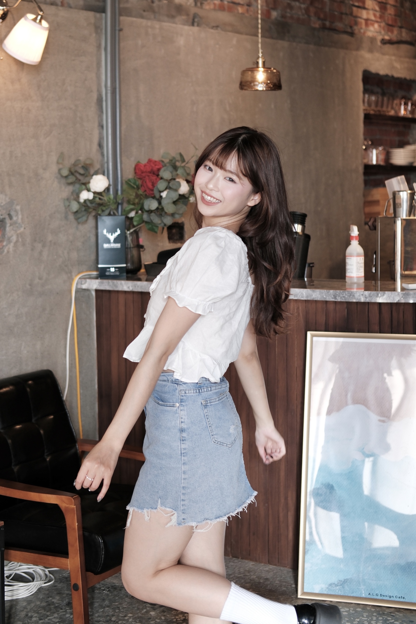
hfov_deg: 25.5
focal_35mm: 53
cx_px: 208
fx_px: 919
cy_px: 312
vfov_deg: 37.5
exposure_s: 1/110
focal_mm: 35
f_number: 2.5
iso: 400
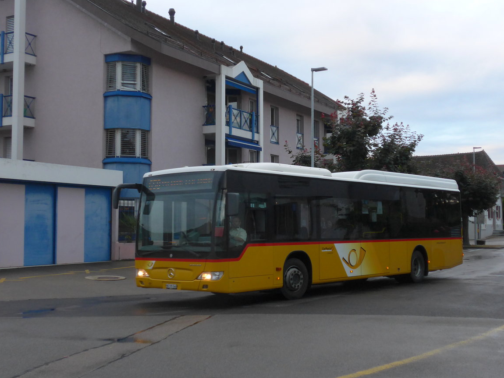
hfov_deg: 39.6
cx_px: 252
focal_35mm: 48
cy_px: 183
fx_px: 699
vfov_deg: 30.3
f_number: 3
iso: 400
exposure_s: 1/250
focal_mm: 9.5
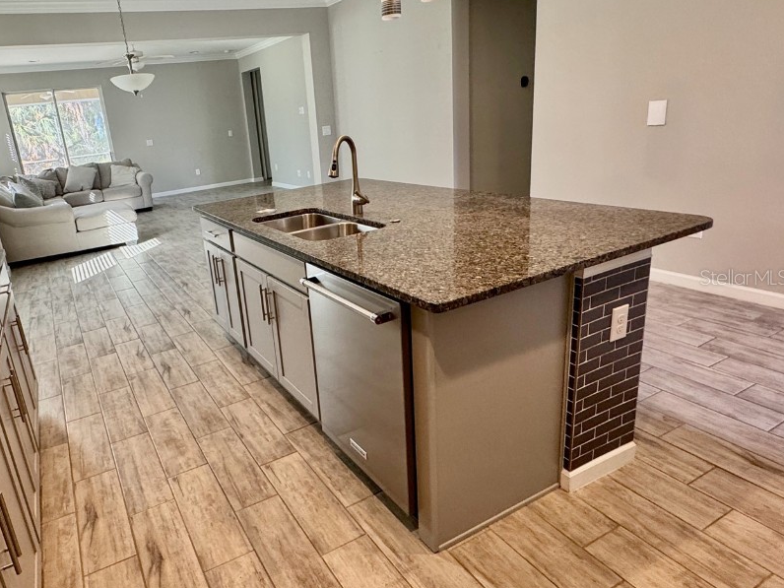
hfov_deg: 85.8
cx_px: 289
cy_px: 277
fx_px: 408
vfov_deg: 71.5
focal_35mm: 18
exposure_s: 1/60
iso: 250
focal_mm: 2.22
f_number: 2.2
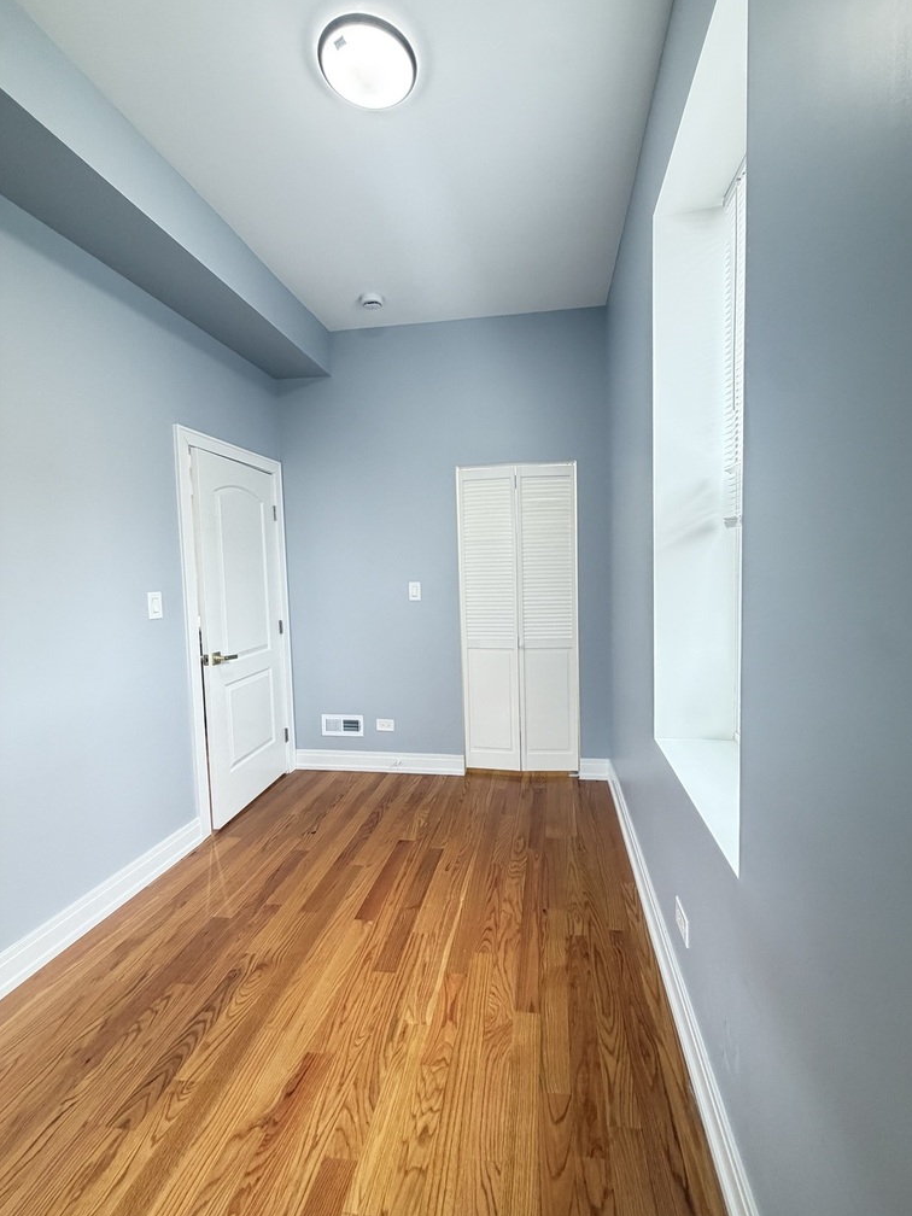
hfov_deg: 81.6
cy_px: 606
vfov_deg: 98.2
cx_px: 486
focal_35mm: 15
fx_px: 527
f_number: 2.2
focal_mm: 2.22
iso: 320
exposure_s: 1/60
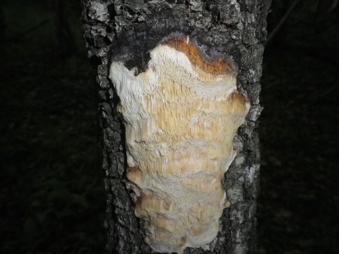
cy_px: 127
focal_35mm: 35
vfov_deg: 40.7
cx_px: 170
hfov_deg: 52.6
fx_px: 343
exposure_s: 1/100
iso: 800
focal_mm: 6.36
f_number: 8.6
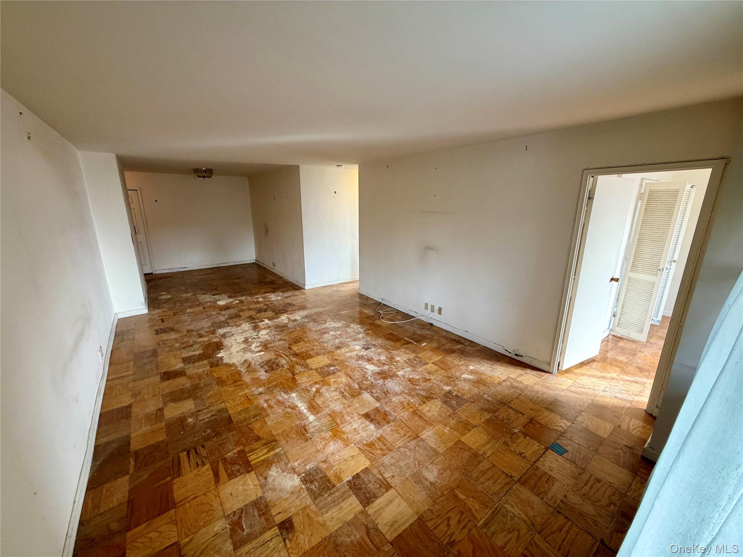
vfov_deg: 85.7
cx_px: 372
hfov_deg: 102.1
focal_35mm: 14
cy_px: 278
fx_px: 300
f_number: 2.2
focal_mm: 2.22
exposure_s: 1/60
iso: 250
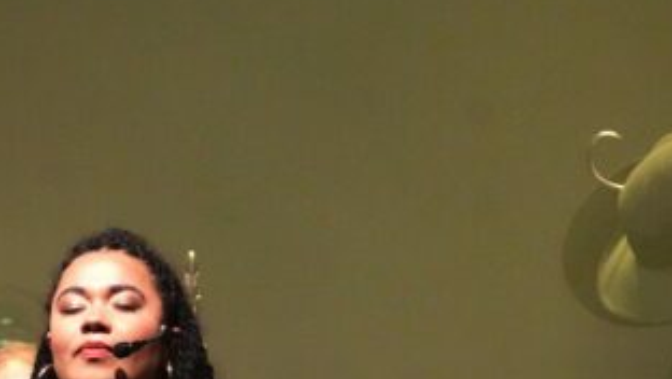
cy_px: 538
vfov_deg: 1.0
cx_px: 127
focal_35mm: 1160
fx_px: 20684
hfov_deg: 1.9
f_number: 6.3
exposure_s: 1/125
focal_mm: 300
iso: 6400
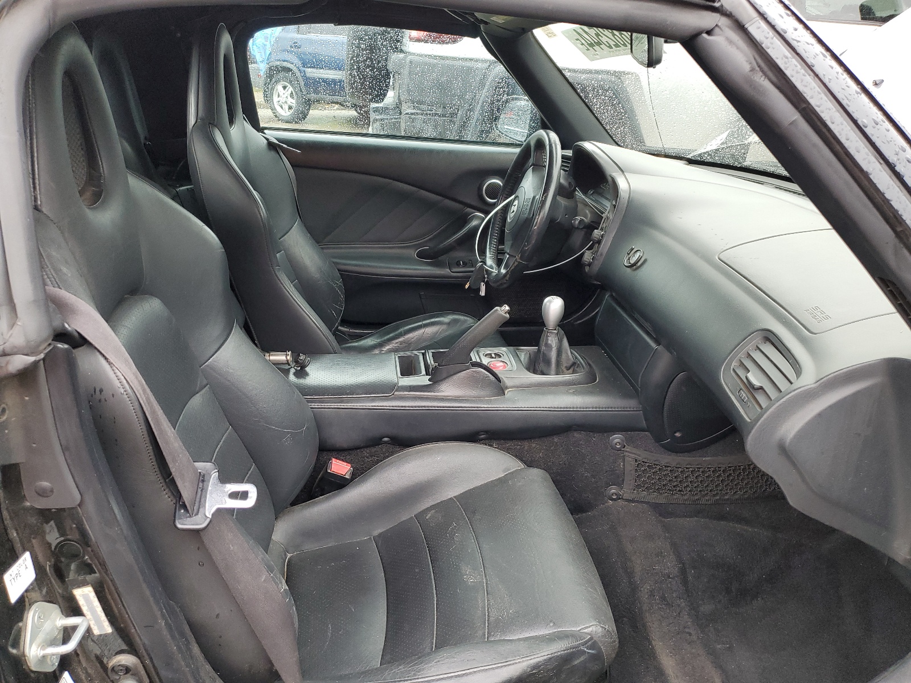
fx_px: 684
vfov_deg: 53.1
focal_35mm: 26
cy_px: 342
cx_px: 456
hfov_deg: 67.3
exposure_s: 1/120
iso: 91
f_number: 1.5
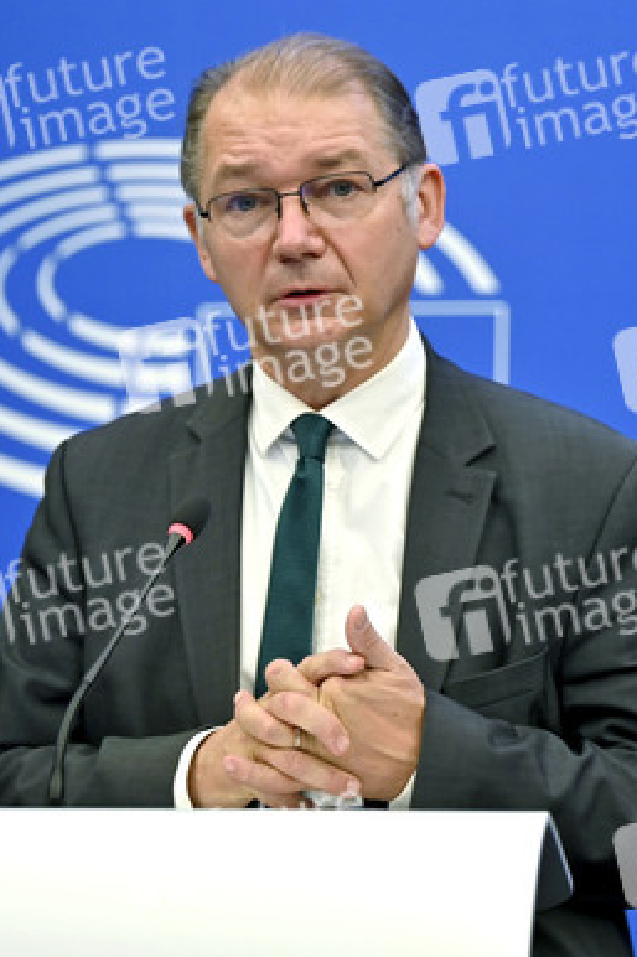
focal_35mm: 140
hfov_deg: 9.8
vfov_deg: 14.7
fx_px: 3719
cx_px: 317
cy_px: 478
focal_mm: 135
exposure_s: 1/160
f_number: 2.8
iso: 640
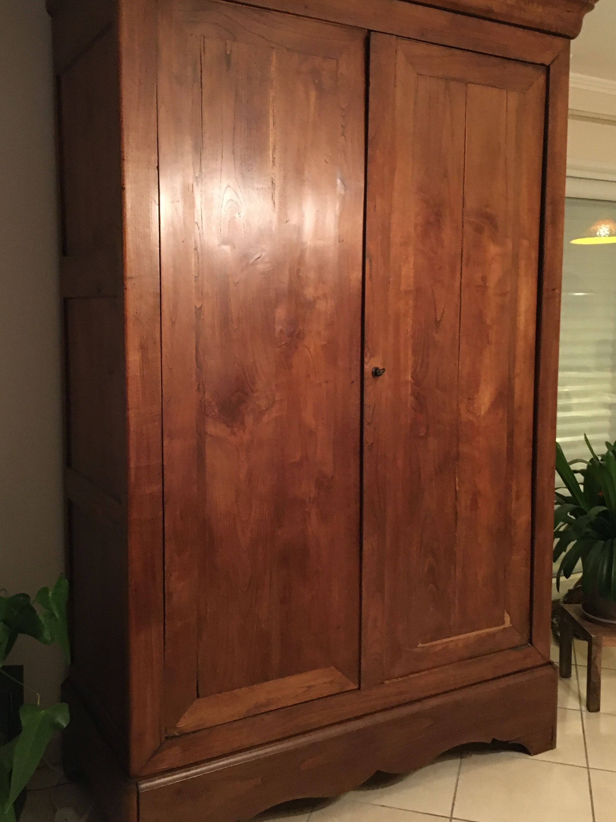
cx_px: 299
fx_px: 807
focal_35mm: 34
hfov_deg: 41.8
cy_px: 381
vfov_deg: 53.9
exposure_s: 1/17
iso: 500
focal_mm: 4.15
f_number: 2.2
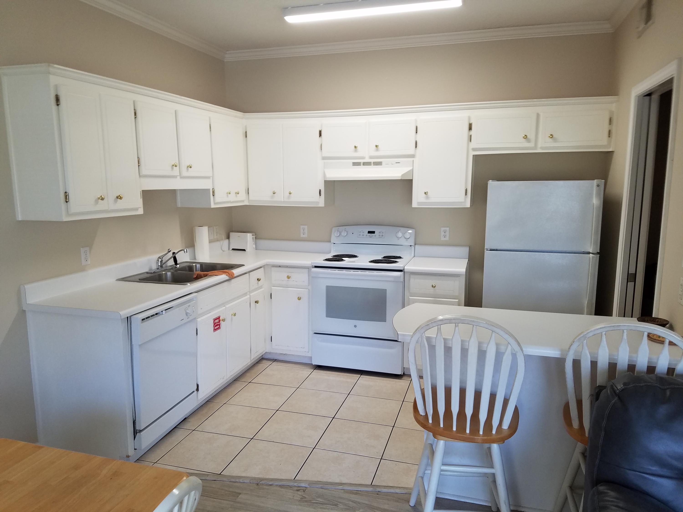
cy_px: 256
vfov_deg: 53.1
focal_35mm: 26
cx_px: 342
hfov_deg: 67.3
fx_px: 513
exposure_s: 1/60
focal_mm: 4.2
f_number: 1.7
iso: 80
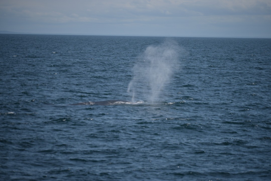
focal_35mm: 232
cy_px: 90
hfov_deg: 8.9
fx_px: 1750
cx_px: 136
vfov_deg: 5.9
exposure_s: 1/4000
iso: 200
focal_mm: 155
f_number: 5.3
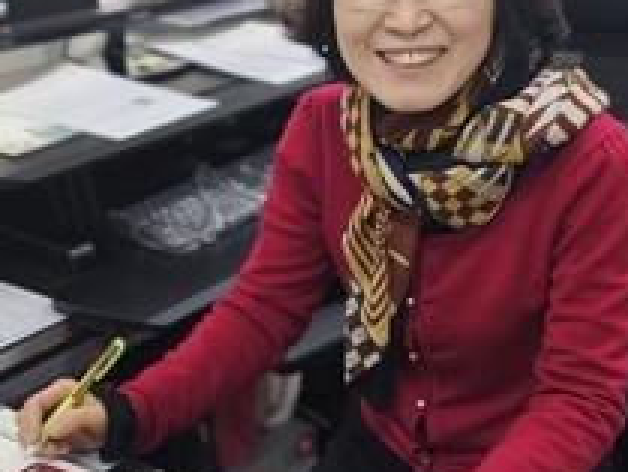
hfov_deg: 29.4
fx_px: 1198
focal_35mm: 66
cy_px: 180
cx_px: 349
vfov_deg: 22.2
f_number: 1.7
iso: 250
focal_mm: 6.3
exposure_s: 1/207
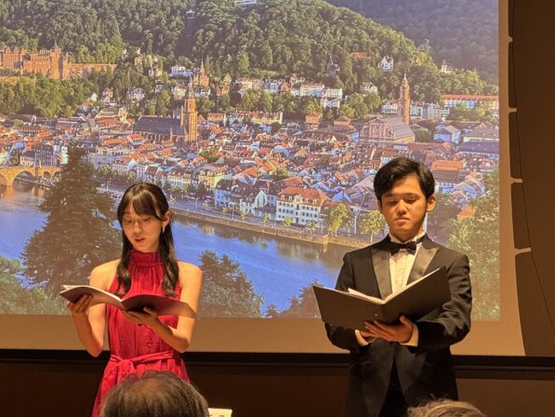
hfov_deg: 14.9
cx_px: 194
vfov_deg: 11.2
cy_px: 159
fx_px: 2117
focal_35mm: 132
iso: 250
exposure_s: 1/60
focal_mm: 9
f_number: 2.8
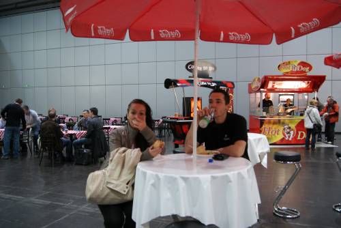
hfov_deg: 61.9
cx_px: 170
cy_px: 114
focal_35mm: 30
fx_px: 284
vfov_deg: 43.7
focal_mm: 20
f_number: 4
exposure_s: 1/20
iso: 400
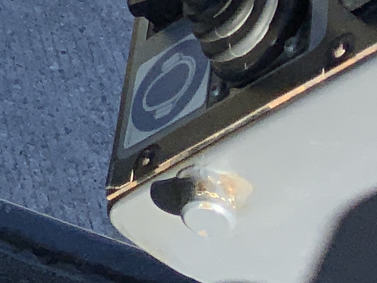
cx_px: -630
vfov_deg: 7.9
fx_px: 1884
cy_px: -415
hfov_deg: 9.6
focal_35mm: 173
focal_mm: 3
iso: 16
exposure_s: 1/997
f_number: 1.8
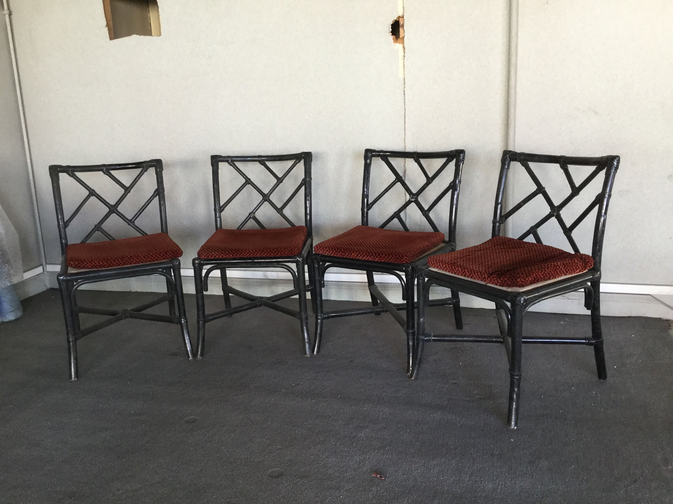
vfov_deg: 45.4
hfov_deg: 58.4
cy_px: 252
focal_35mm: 31
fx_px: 603
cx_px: 336
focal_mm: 3.3
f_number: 2.4
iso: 80
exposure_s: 1/33
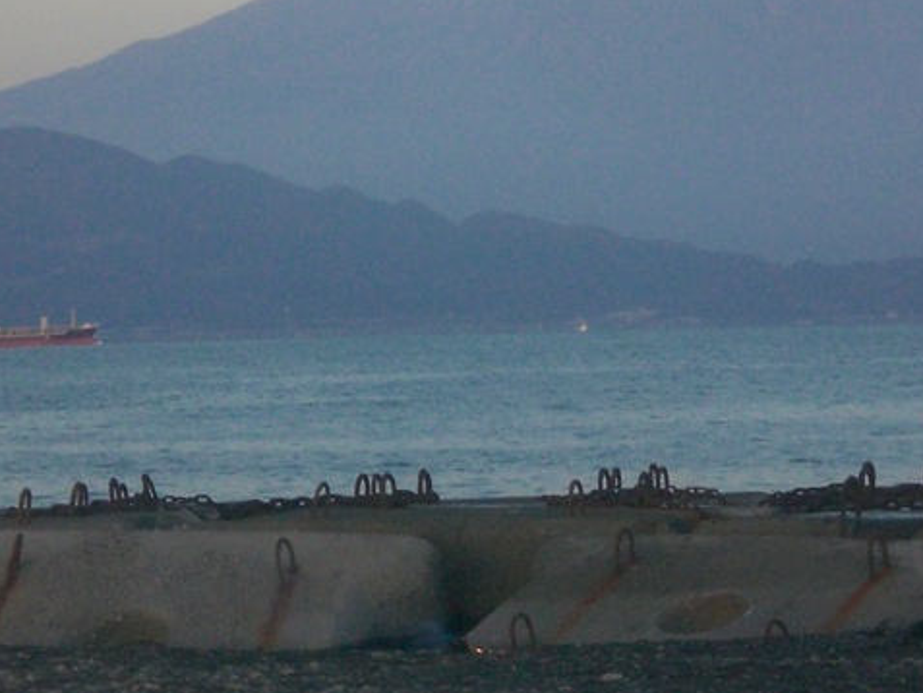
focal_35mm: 239
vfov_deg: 6.2
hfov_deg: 8.3
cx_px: 611
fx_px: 6374
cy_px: 116
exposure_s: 1/125
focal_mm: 18.9
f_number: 5.9
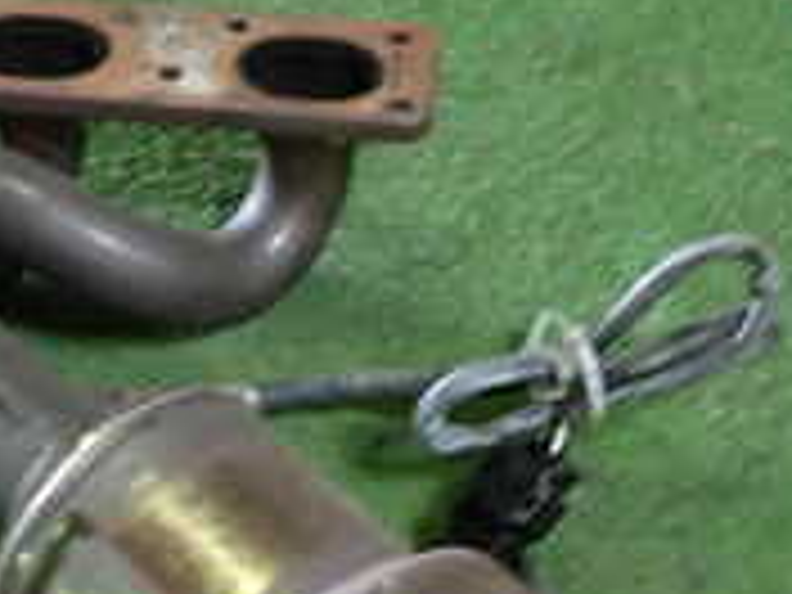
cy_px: 594
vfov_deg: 14.3
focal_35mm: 102
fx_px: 2334
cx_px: 184
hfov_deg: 19.1
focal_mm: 5.4
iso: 320
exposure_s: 1/30
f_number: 2.3
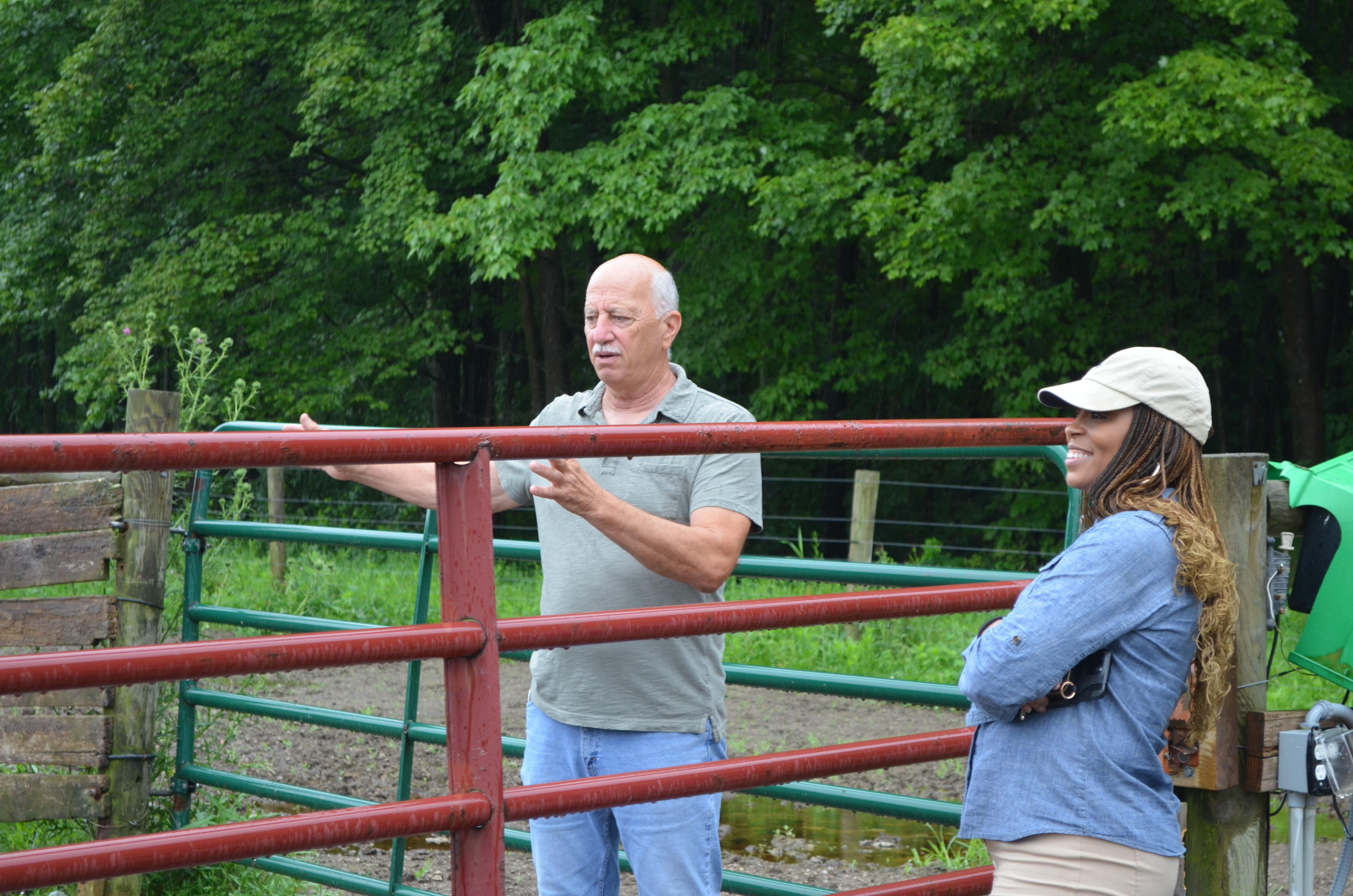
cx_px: 676
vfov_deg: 16.5
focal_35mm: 82
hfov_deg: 24.7
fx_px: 3094
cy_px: 448
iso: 400
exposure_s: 1/100
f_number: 5.6
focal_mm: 55
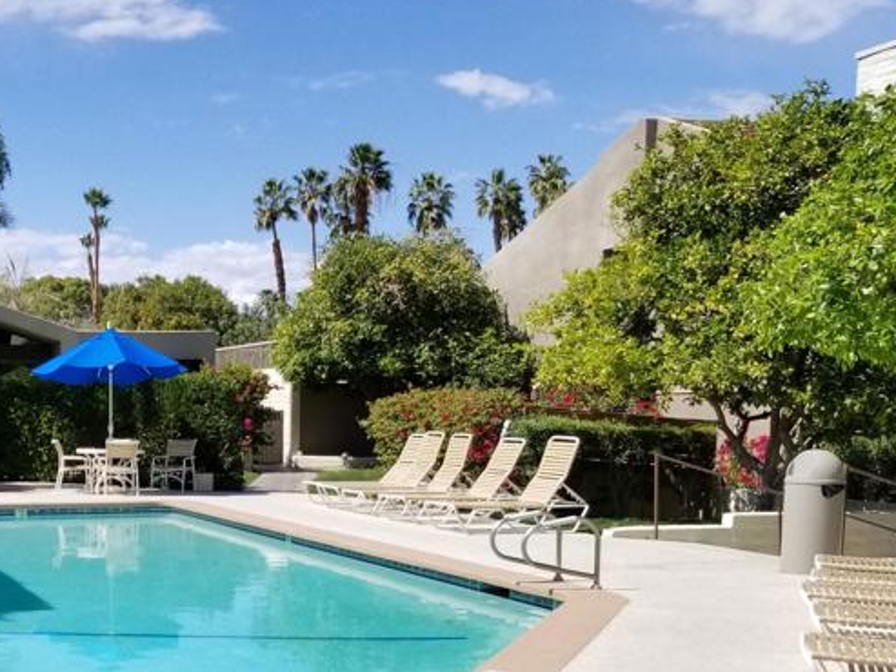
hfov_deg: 33.5
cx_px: 76
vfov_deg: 26.3
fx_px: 1398
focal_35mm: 54
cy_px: 587
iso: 50
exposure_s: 1/2832
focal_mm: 4.25
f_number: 1.7
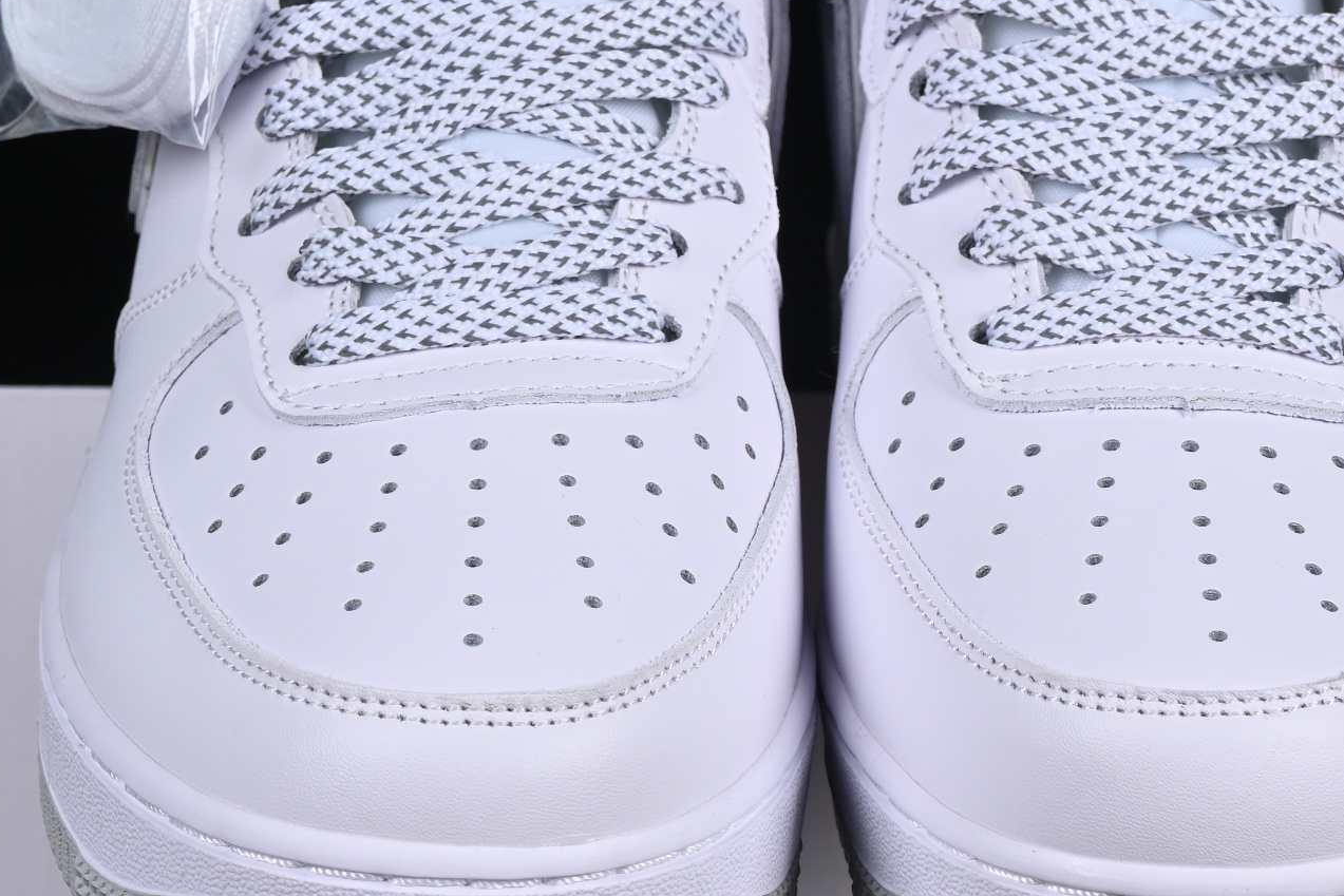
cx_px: 769
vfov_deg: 8.4
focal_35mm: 164
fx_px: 6123
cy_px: 475
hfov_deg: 12.5
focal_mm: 50
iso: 160
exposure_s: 1/80
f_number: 9
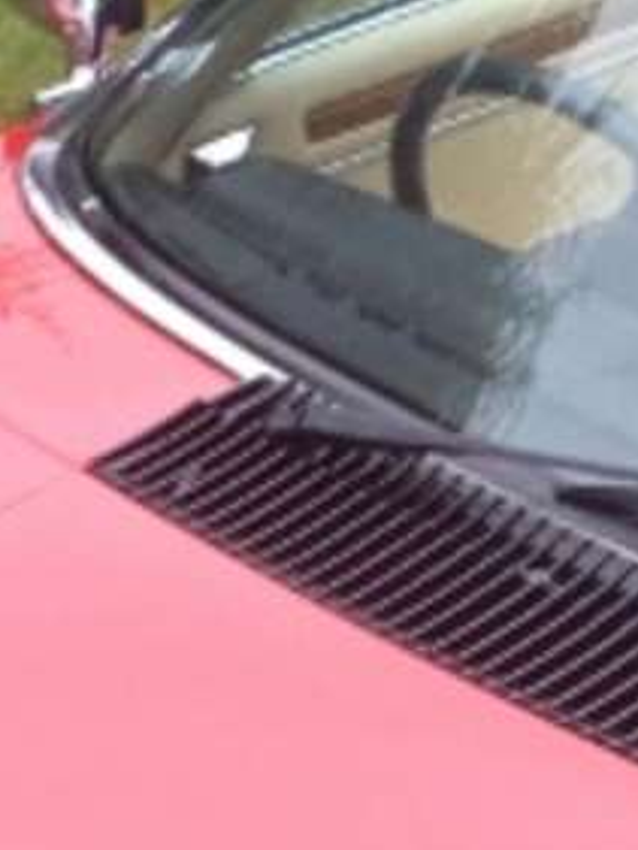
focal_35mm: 249
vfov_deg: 7.8
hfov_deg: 6.0
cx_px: 650
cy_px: 1201
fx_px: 6114
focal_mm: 4.28
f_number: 2.4
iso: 50
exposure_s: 1/120
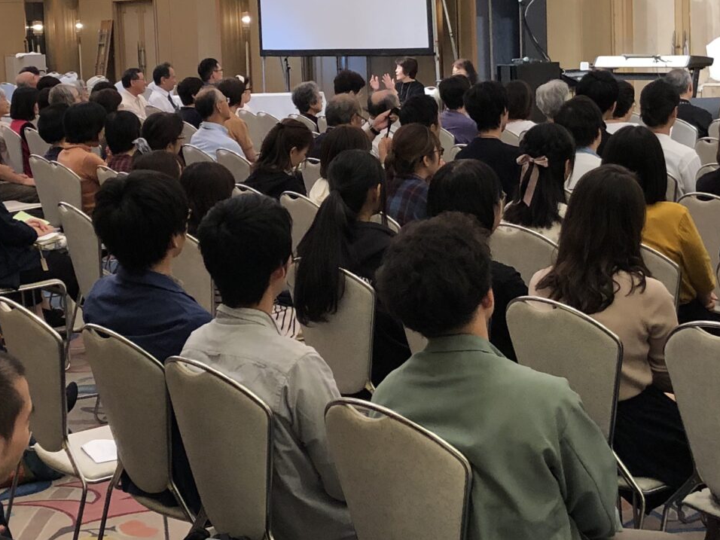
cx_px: 318
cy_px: 167
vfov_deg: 19.6
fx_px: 1560
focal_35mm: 75
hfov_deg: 26.0
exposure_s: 1/15
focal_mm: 3.99
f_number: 1.8
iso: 40
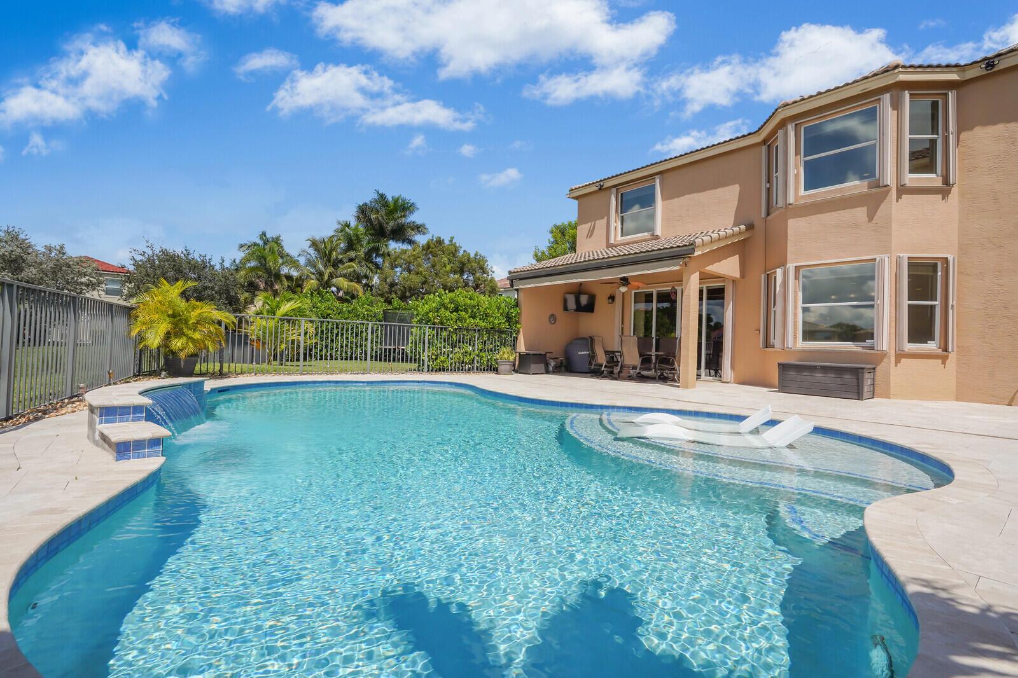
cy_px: 339
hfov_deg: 96.7
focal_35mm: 16
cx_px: 509
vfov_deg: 73.7
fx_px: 452
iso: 800
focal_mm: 16
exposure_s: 1/2500
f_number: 9
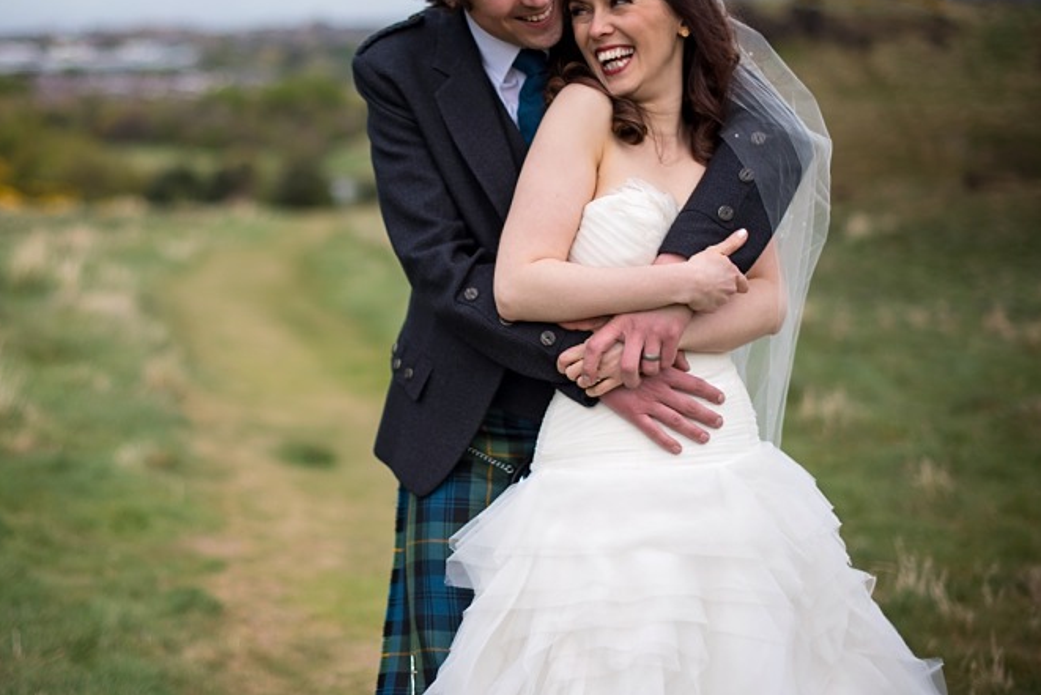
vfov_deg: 19.5
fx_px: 2024
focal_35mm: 70
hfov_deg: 28.7
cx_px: 365
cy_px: 301
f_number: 1.8
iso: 100
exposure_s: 1/4000
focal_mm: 50
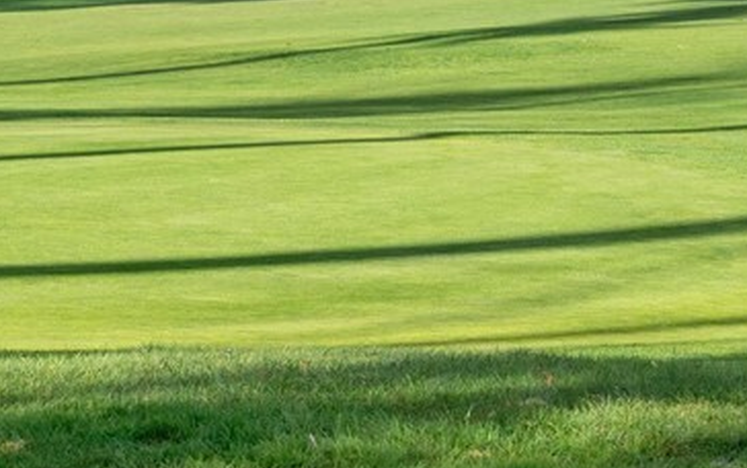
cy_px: -89
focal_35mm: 171
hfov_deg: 12.1
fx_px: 3483
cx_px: 22
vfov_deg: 7.6
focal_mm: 36
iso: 320
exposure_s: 1/320
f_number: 9
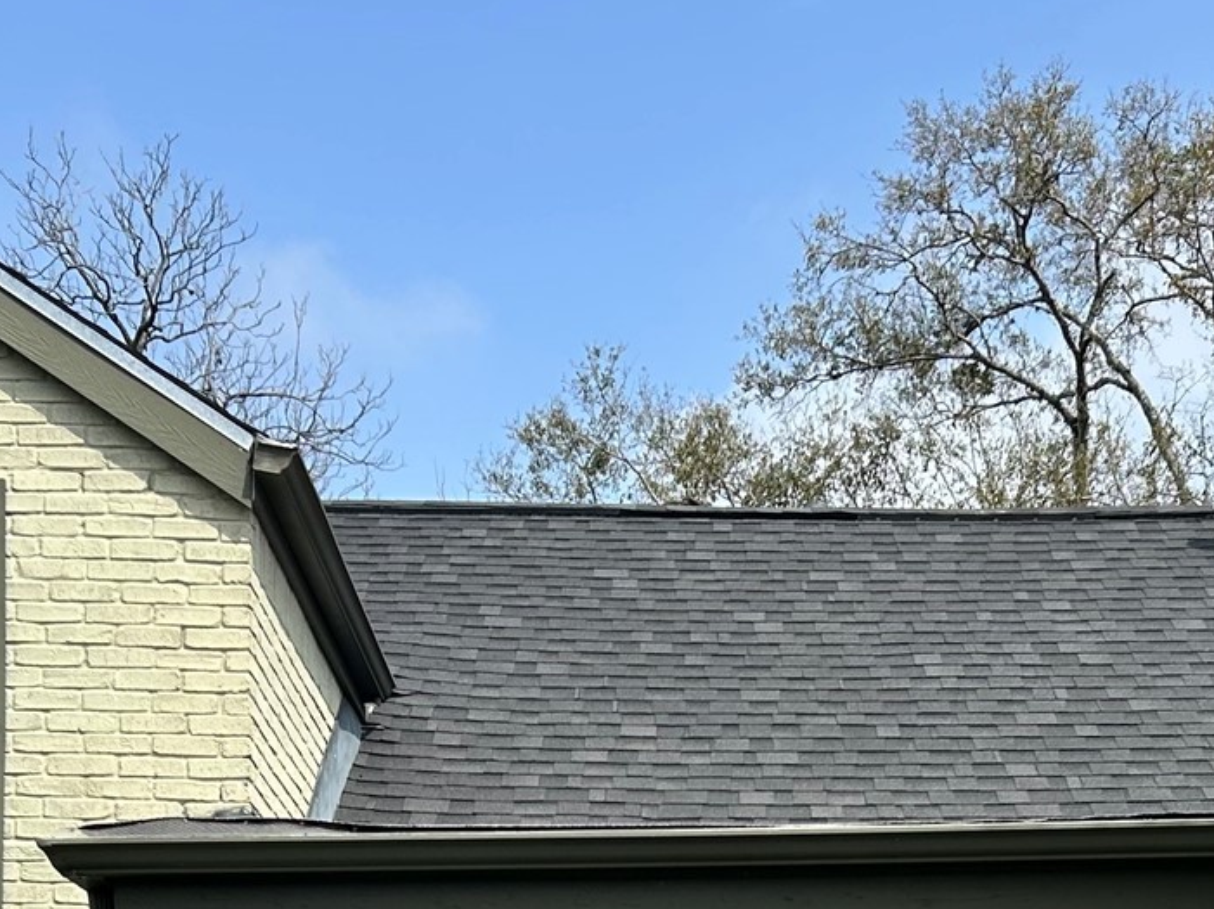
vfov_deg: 17.8
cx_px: 738
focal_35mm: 76
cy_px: 1259
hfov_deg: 25.6
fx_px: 2664
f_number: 1.5
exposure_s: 1/4274
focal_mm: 5.7
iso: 50
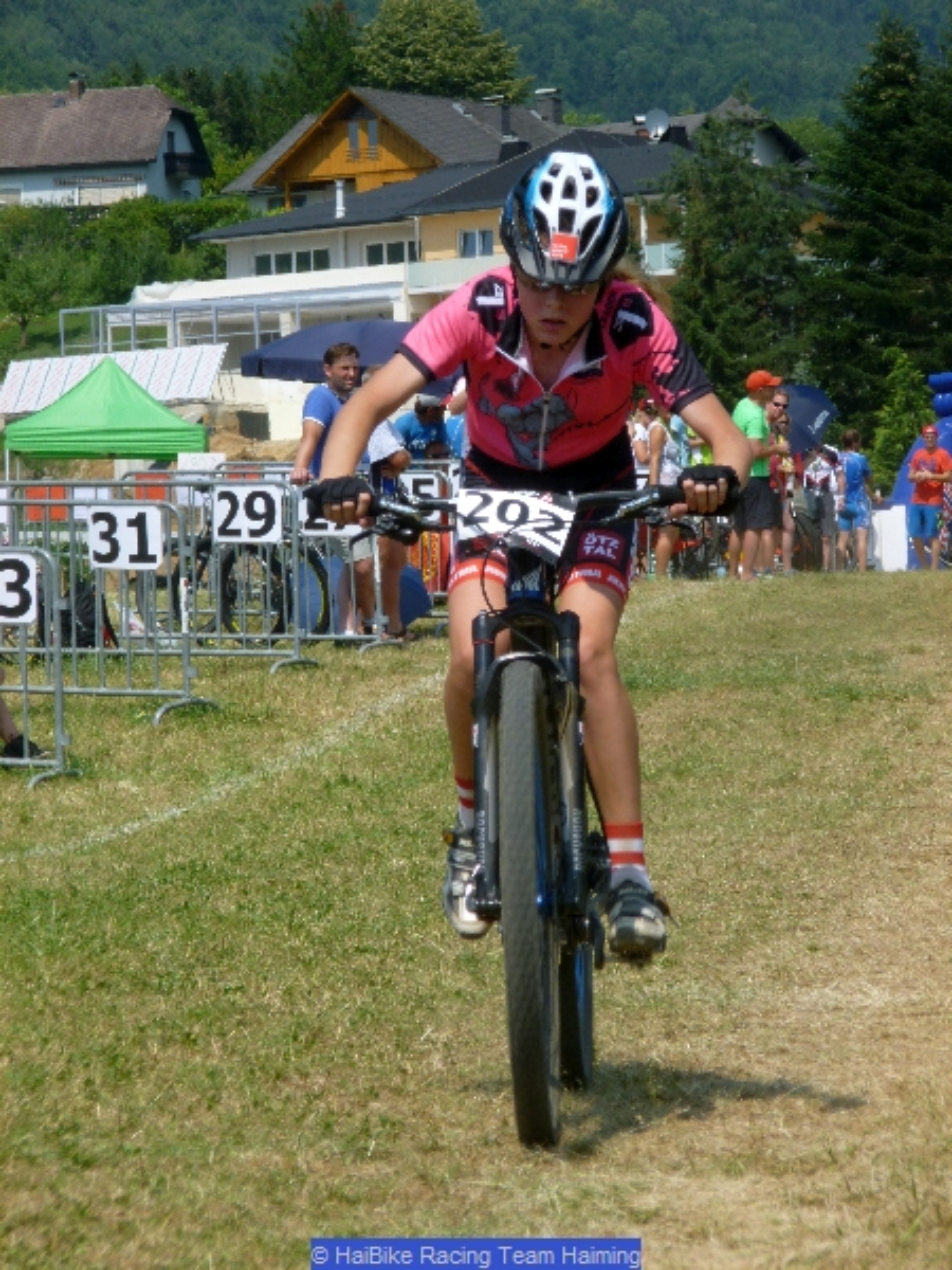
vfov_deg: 10.9
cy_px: 635
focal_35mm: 182
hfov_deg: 8.2
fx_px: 6674
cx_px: 476
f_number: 5.8
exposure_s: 1/320
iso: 100
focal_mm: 32.4
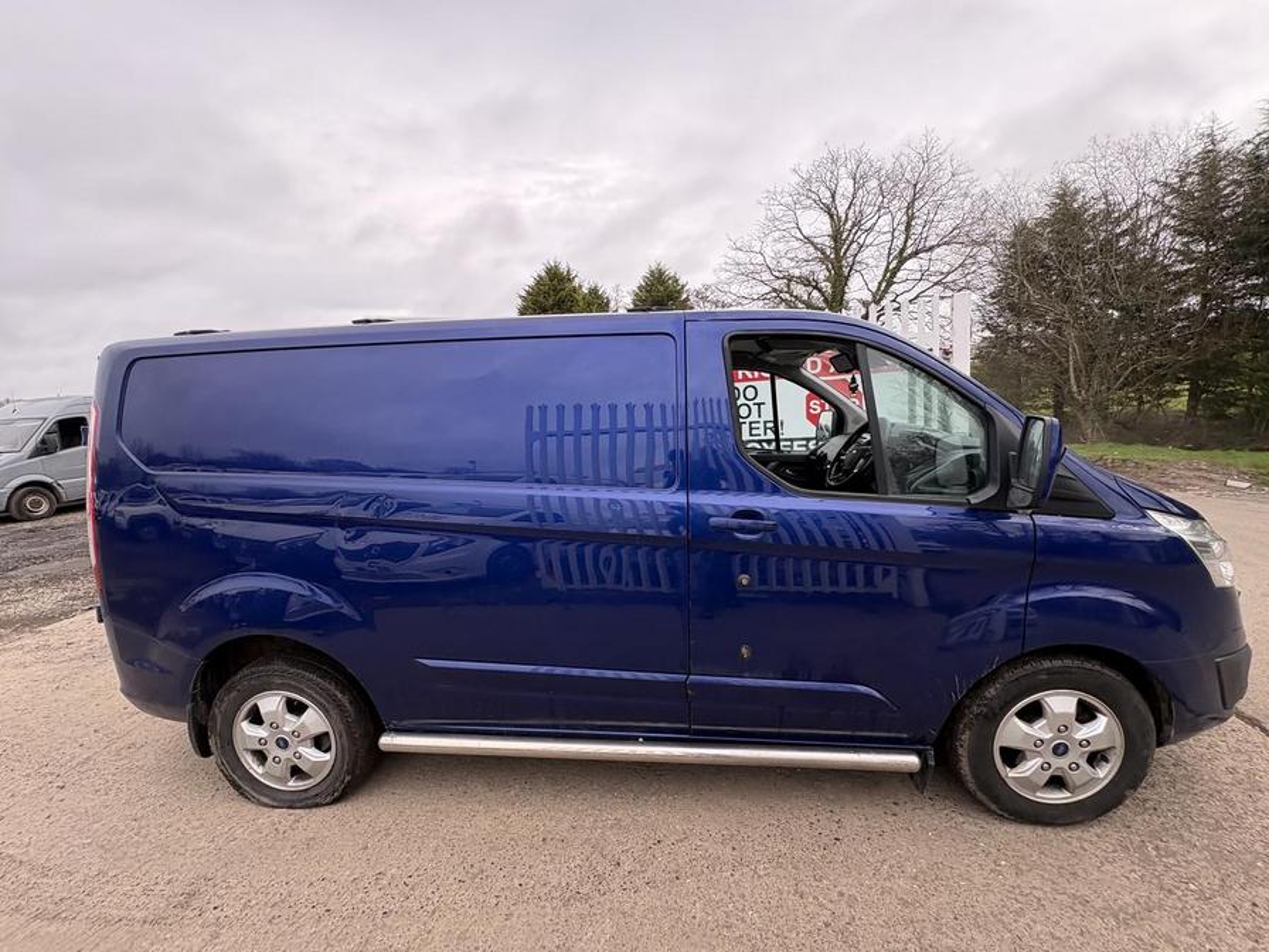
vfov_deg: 85.7
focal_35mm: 14
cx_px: 634
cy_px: 476
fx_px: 513
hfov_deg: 102.1
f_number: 2.2
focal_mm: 2.22
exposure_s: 1/335
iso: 64
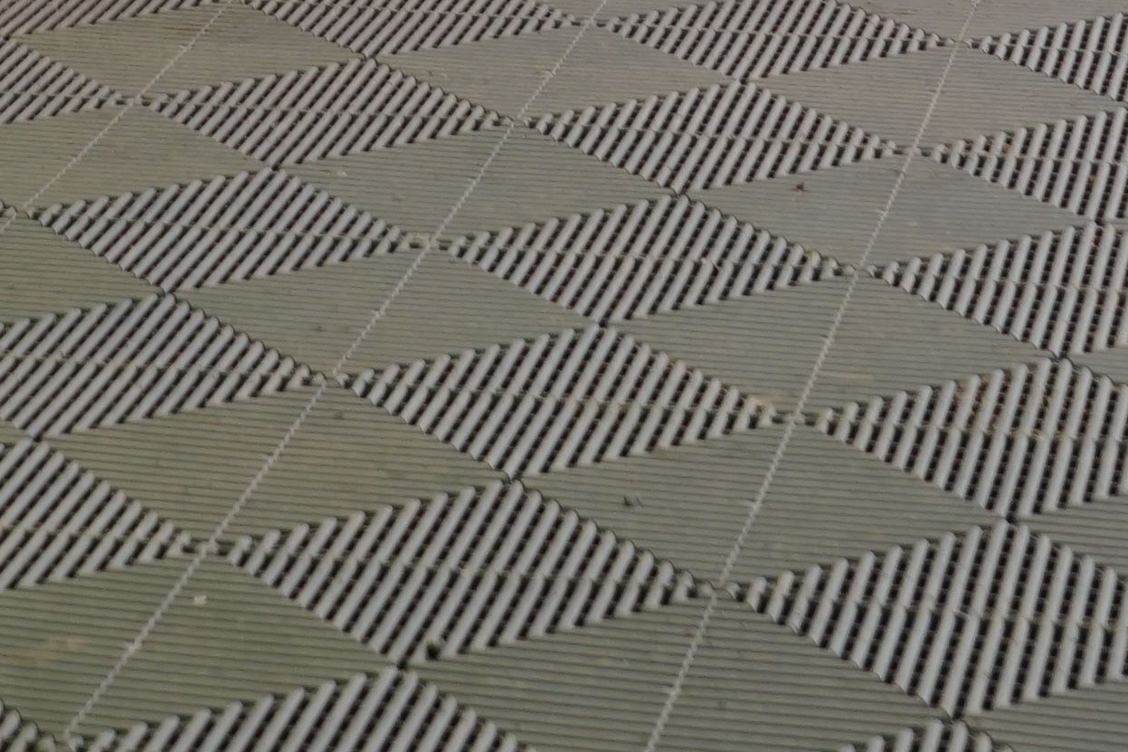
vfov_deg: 8.2
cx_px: 254
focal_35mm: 154
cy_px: -1037
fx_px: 4824
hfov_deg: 13.3
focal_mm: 32
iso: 400
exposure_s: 1/25
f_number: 5.6
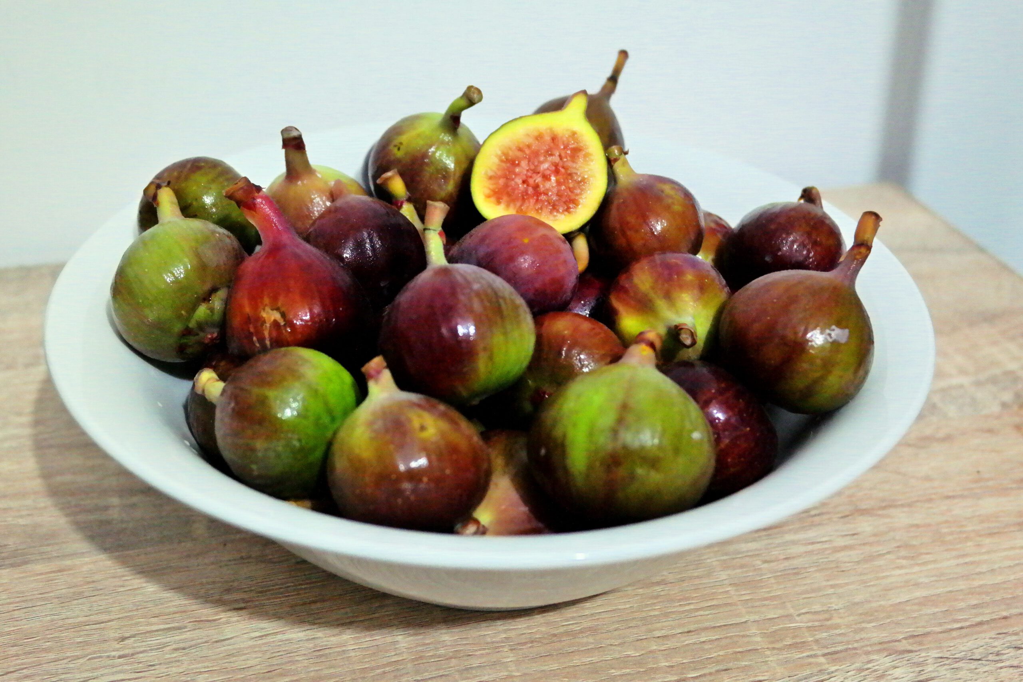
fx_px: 1222
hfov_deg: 45.4
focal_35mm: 43
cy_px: 341
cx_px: 512
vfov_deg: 31.2
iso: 3200
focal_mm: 28
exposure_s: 1/40
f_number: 4
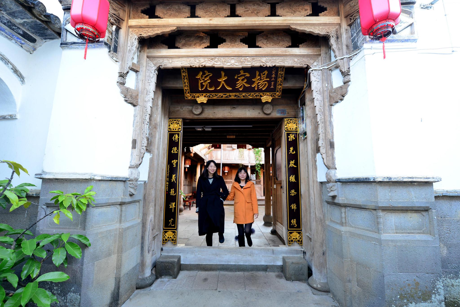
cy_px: 154
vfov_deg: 81.2
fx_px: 179
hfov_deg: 104.3
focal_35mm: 14
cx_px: 230
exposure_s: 1/80
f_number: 3.5
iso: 500
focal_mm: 14
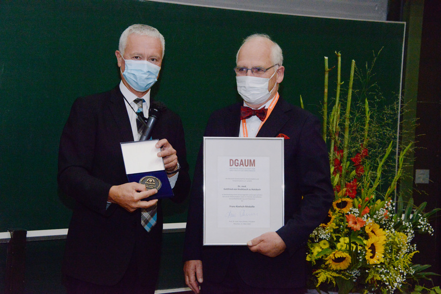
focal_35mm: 68
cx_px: 220
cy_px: 147
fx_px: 833
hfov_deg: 29.6
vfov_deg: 20.0
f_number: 7.1
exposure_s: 1/160
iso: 10159
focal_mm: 68
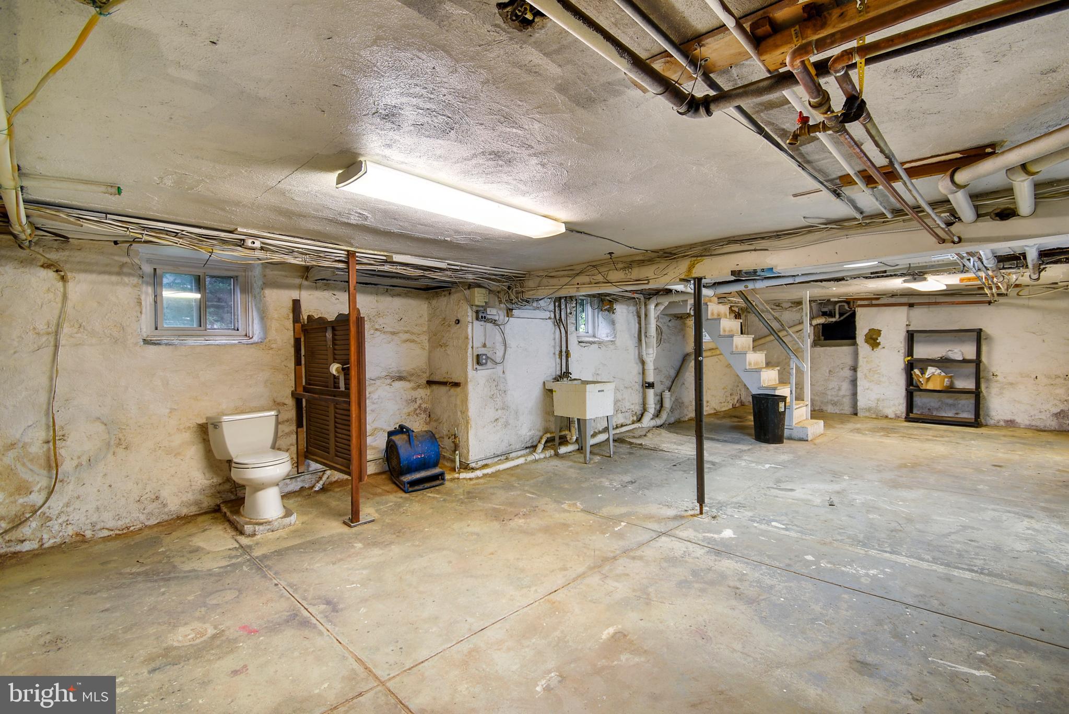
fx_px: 446
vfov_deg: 77.4
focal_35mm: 15
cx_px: 534
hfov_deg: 100.4
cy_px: 357
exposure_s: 1/20
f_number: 4.5
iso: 100
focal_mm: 10
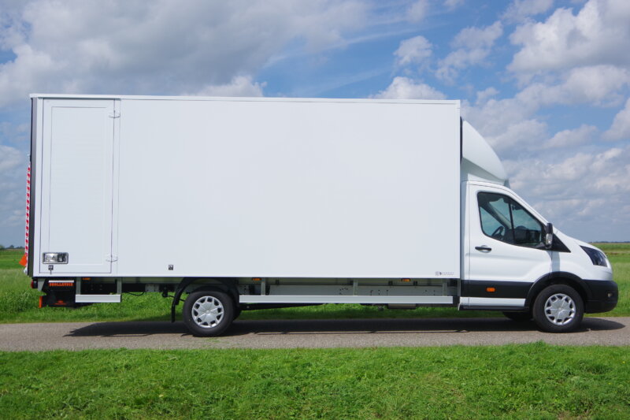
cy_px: 210
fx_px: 735
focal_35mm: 42
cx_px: 315
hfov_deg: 46.4
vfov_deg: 31.9
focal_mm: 28
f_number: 7.1
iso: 200
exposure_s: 1/800
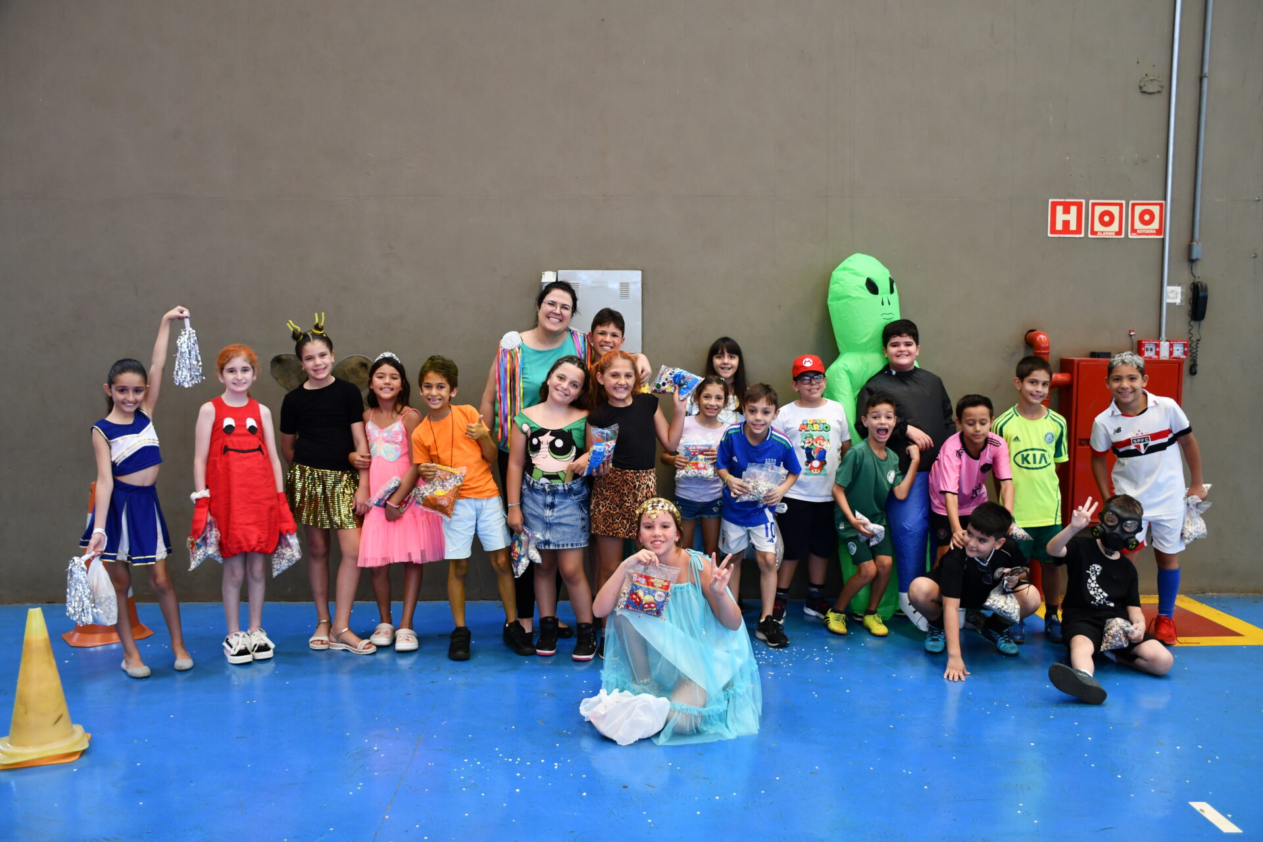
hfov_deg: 57.2
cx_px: 632
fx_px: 1158
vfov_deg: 40.0
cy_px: 421
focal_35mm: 33
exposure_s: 1/160
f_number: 3.5
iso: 800
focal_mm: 22
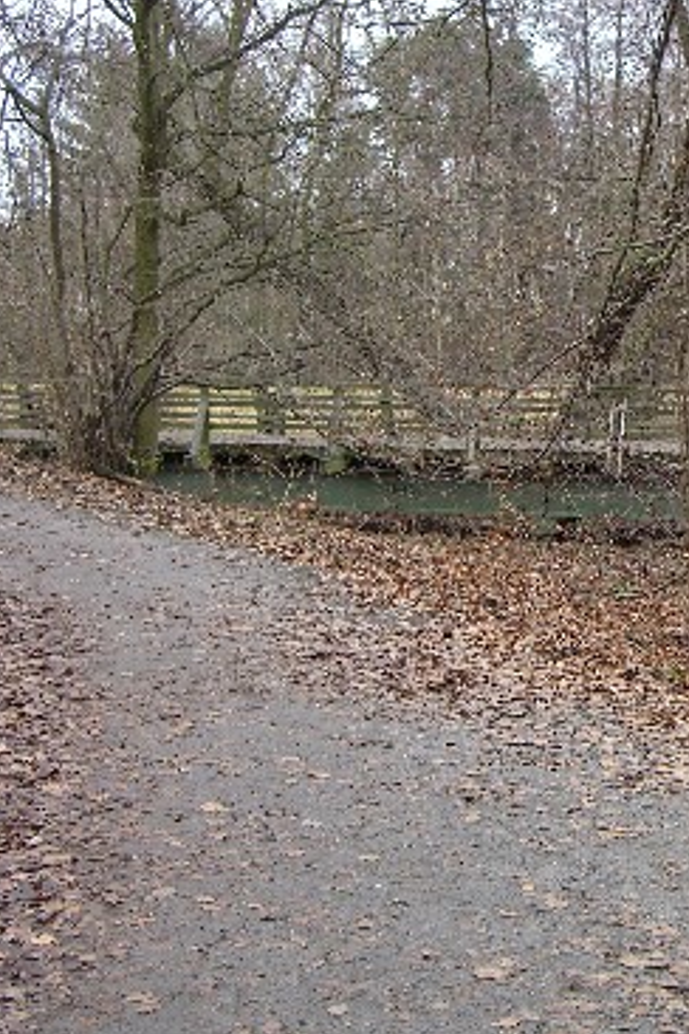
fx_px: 1808
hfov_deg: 20.9
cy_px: 504
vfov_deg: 31.9
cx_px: 679
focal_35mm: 63
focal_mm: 7.9
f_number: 2.8
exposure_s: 1/50
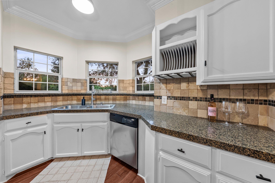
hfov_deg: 112.6
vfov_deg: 90.1
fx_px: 92
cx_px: 138
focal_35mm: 12
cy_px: 92
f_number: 10
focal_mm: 12
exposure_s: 1/3
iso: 1250
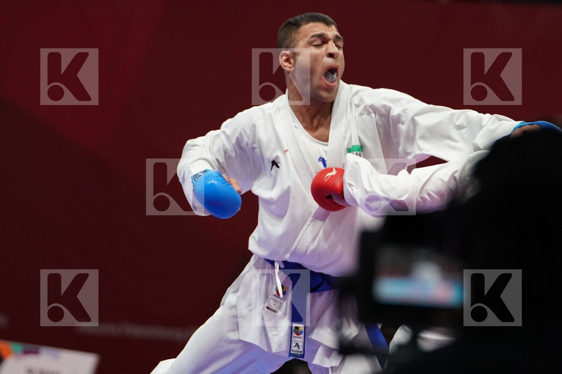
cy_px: 187
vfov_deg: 4.3
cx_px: 281
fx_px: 4933
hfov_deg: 6.5
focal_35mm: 316
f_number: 4
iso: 4000
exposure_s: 1/1000
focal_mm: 211
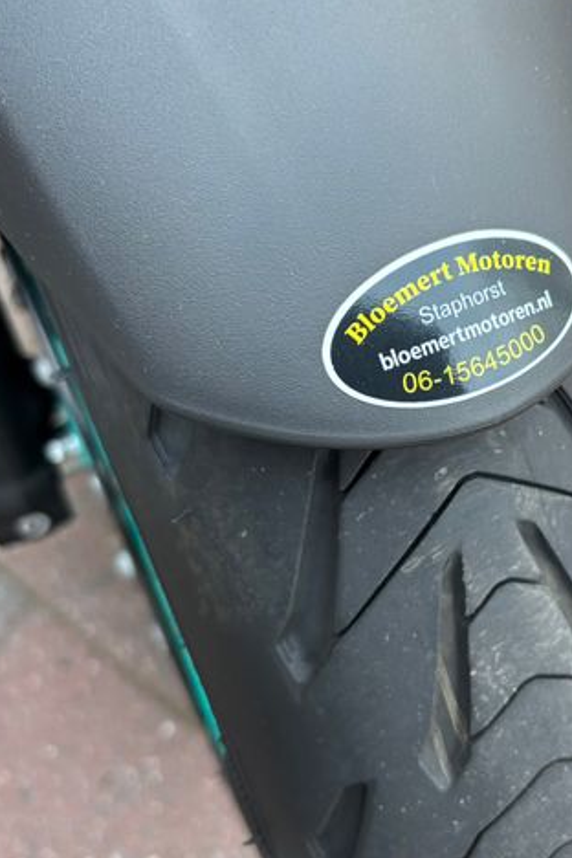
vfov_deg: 51.9
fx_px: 882
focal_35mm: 37
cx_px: 389
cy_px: 422
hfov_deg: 35.5
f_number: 1.6
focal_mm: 5.96
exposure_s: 1/62
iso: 125
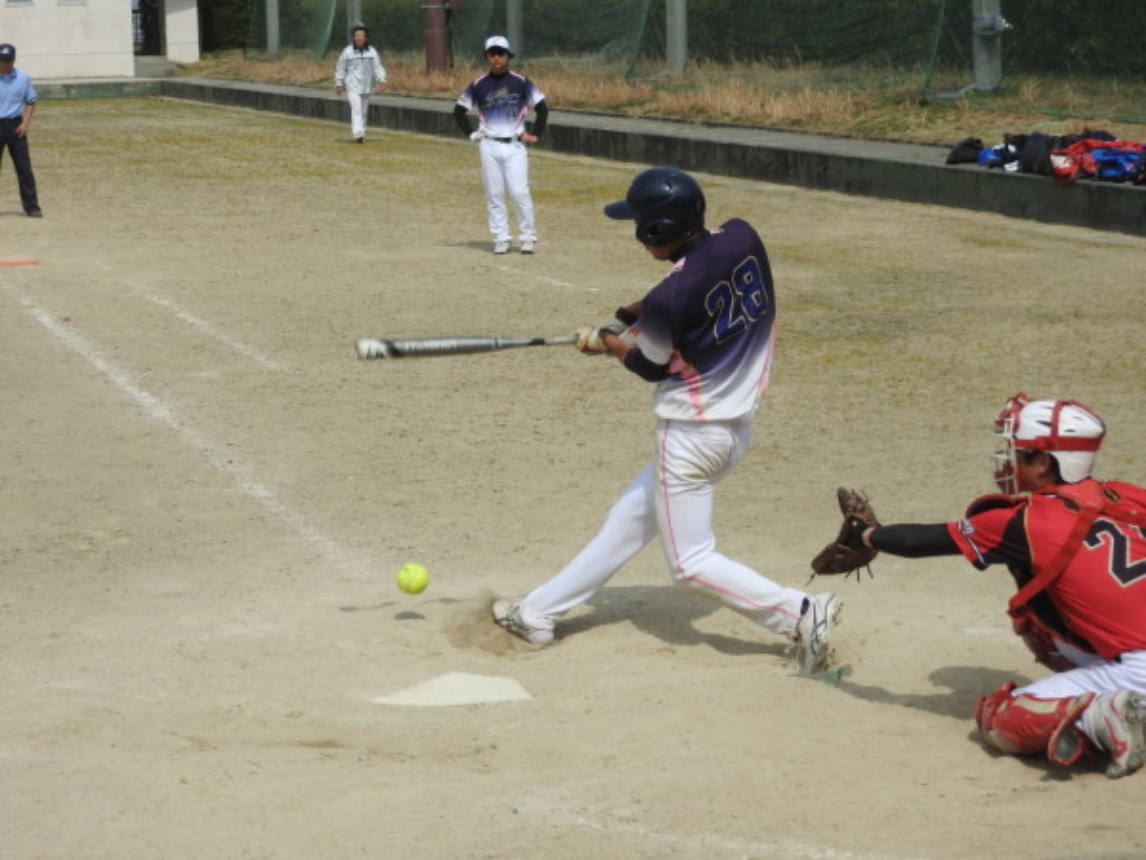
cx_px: 573
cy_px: 430
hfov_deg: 18.7
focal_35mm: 105
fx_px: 3476
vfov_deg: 14.1
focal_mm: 18.8
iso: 100
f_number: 4.8
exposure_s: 1/1250
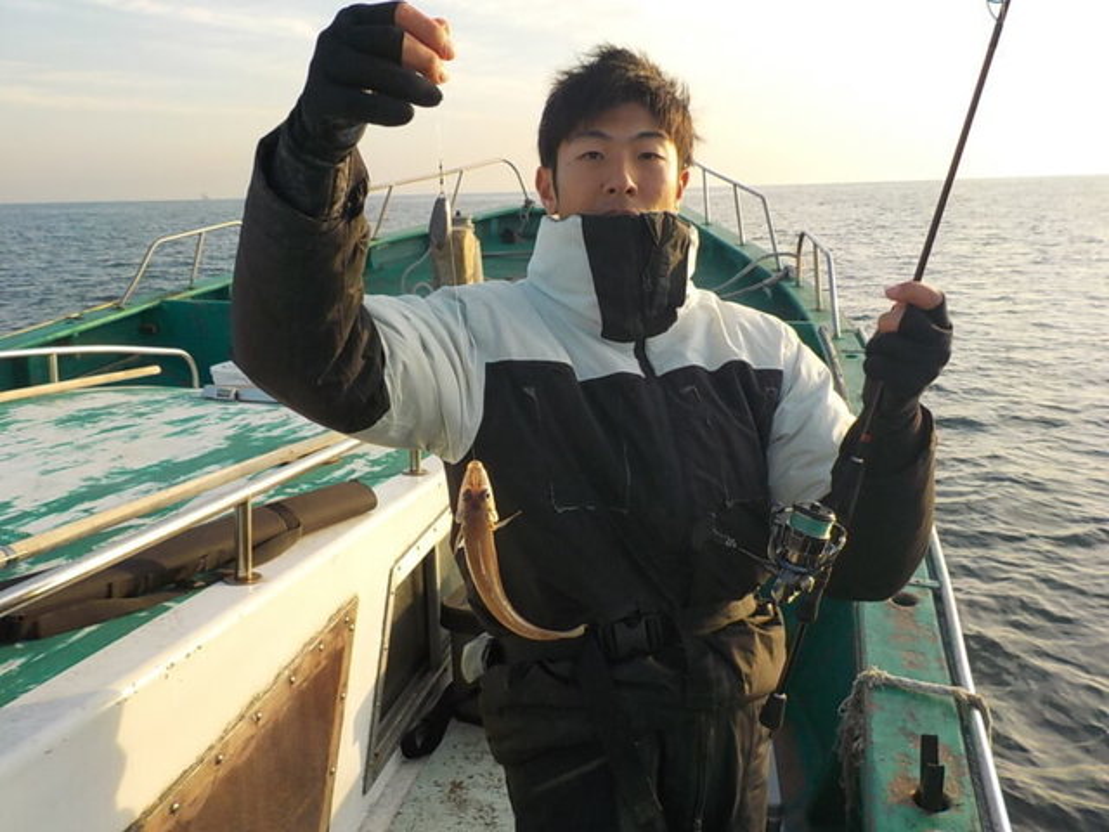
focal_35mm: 30
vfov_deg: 46.8
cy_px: 416
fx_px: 961
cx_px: 554
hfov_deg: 60.0
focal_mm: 4.1
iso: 125
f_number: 3.3
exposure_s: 1/500
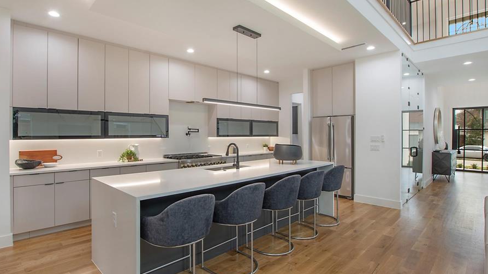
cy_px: 133
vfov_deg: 61.0
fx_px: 233
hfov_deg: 92.5
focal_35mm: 18
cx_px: 228
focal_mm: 10
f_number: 7.1
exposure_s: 1/25
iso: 100
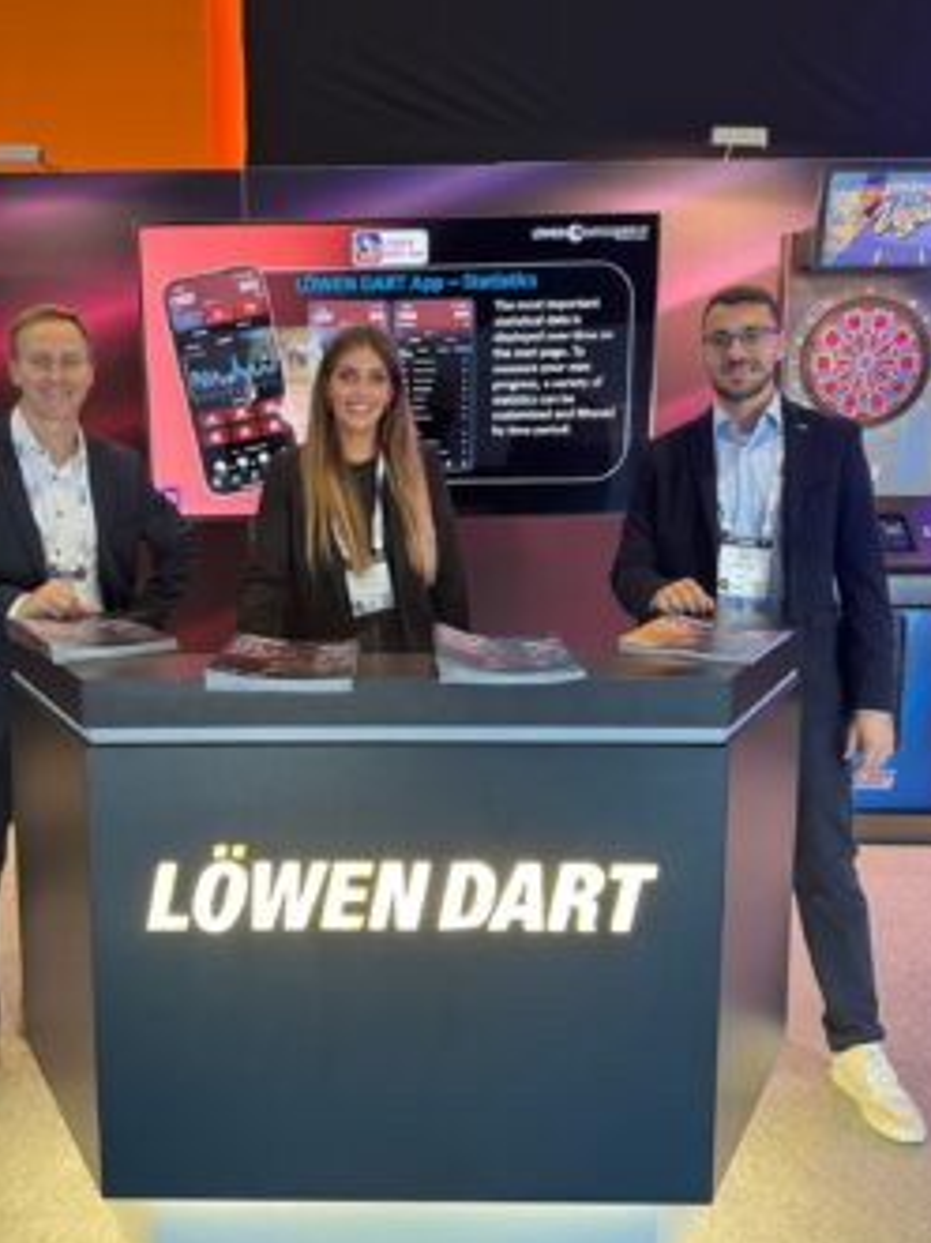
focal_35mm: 31
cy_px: 591
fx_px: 1112
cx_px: 357
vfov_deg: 58.3
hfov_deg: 45.1
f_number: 1.78
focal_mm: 6.76
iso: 200
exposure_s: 1/63
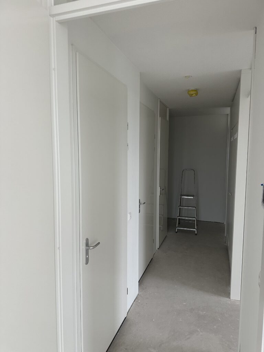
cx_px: 132
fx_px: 244
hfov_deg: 56.8
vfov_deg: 71.6
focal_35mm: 24
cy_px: 176
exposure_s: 1/62
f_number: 1.78
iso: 250
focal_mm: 6.86
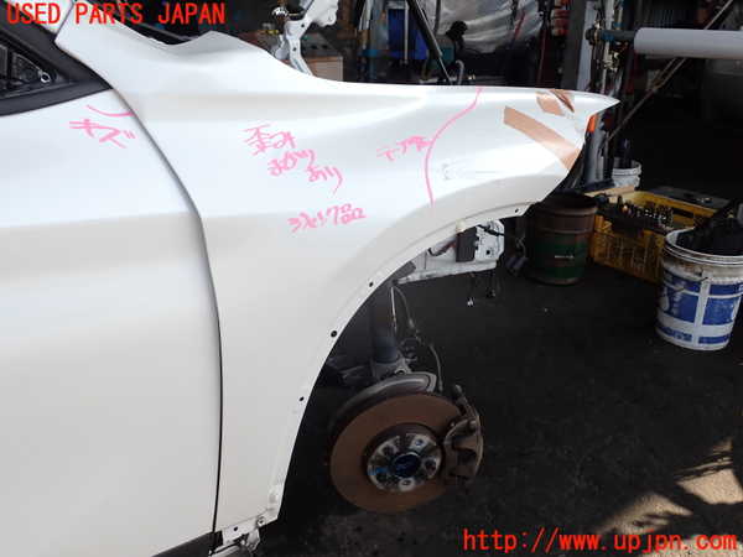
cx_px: 372
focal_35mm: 32
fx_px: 687
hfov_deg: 56.8
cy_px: 278
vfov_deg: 44.2
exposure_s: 1/250
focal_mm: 5.79
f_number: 3.2
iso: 100
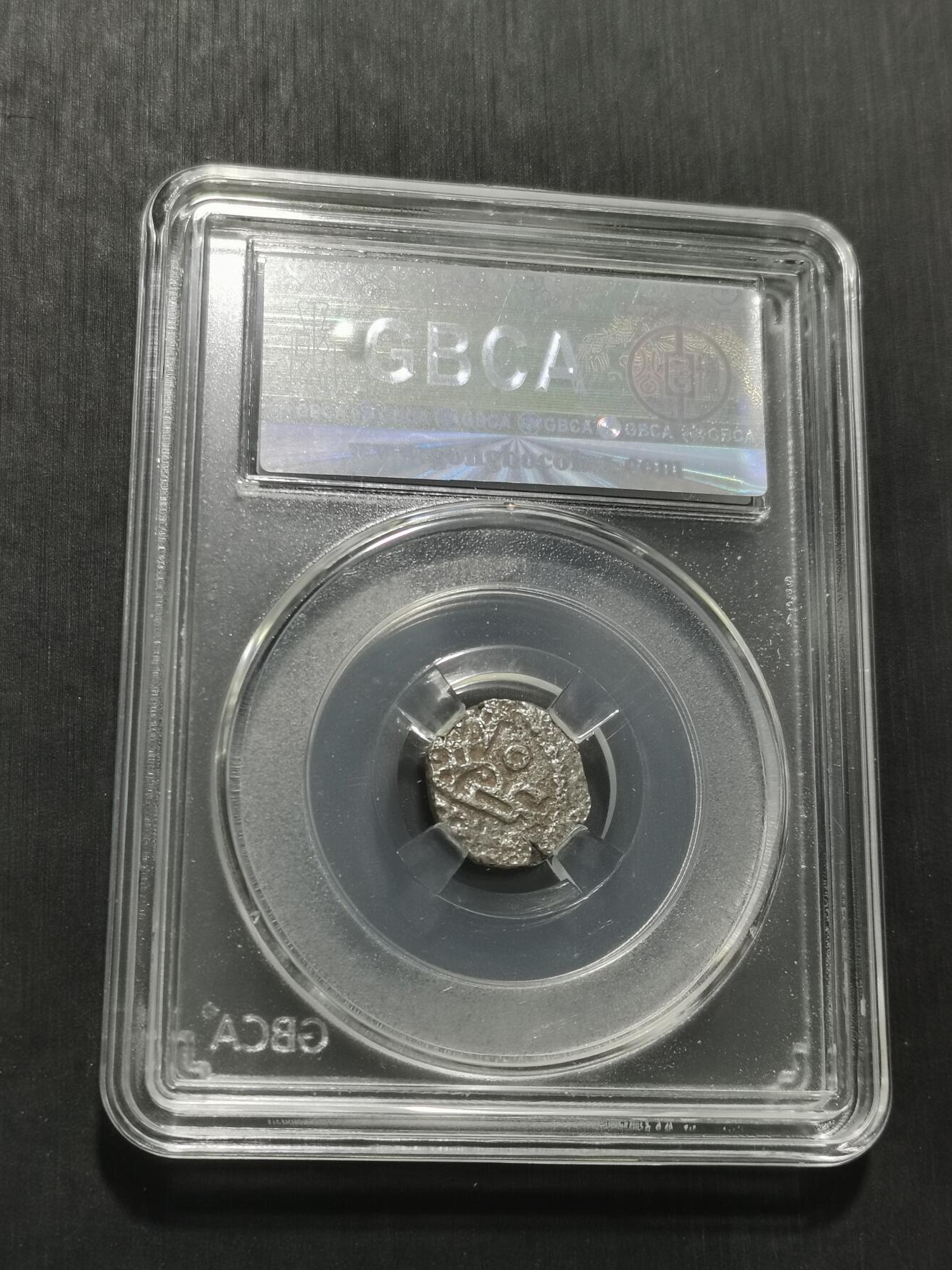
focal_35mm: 57
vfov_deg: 33.8
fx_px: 2090
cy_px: 641
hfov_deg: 25.7
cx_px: 482
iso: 80
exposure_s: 1/100
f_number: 1.8
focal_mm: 5.58
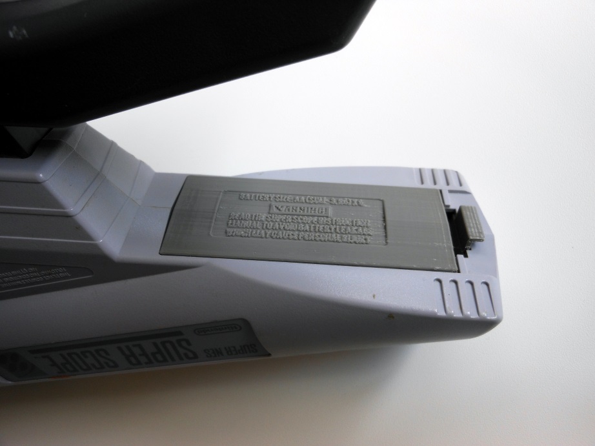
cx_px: 298
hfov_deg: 63.5
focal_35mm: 28
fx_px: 481
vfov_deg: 49.7
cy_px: 223
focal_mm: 5
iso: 80
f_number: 3.7
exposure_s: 1/40
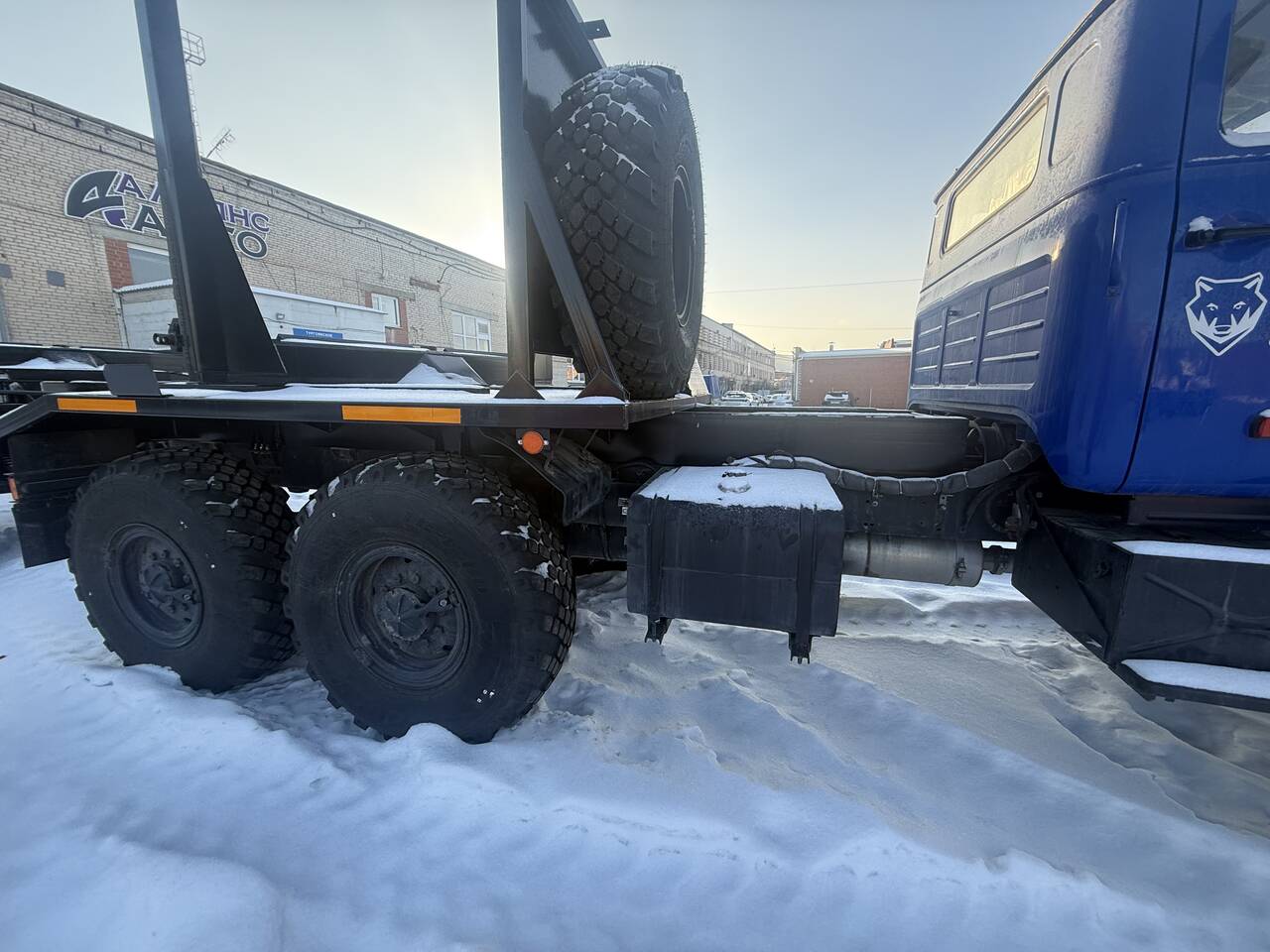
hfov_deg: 102.1
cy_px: 476
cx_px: 635
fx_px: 514
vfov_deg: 85.7
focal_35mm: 14
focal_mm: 2.22
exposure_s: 1/328
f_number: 2.2
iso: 64
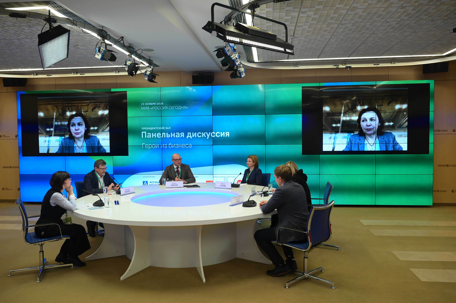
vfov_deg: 44.2
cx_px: 228
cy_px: 152
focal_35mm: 30
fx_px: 373
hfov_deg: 62.8
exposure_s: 1/160
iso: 2500
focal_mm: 29.5
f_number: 5.6
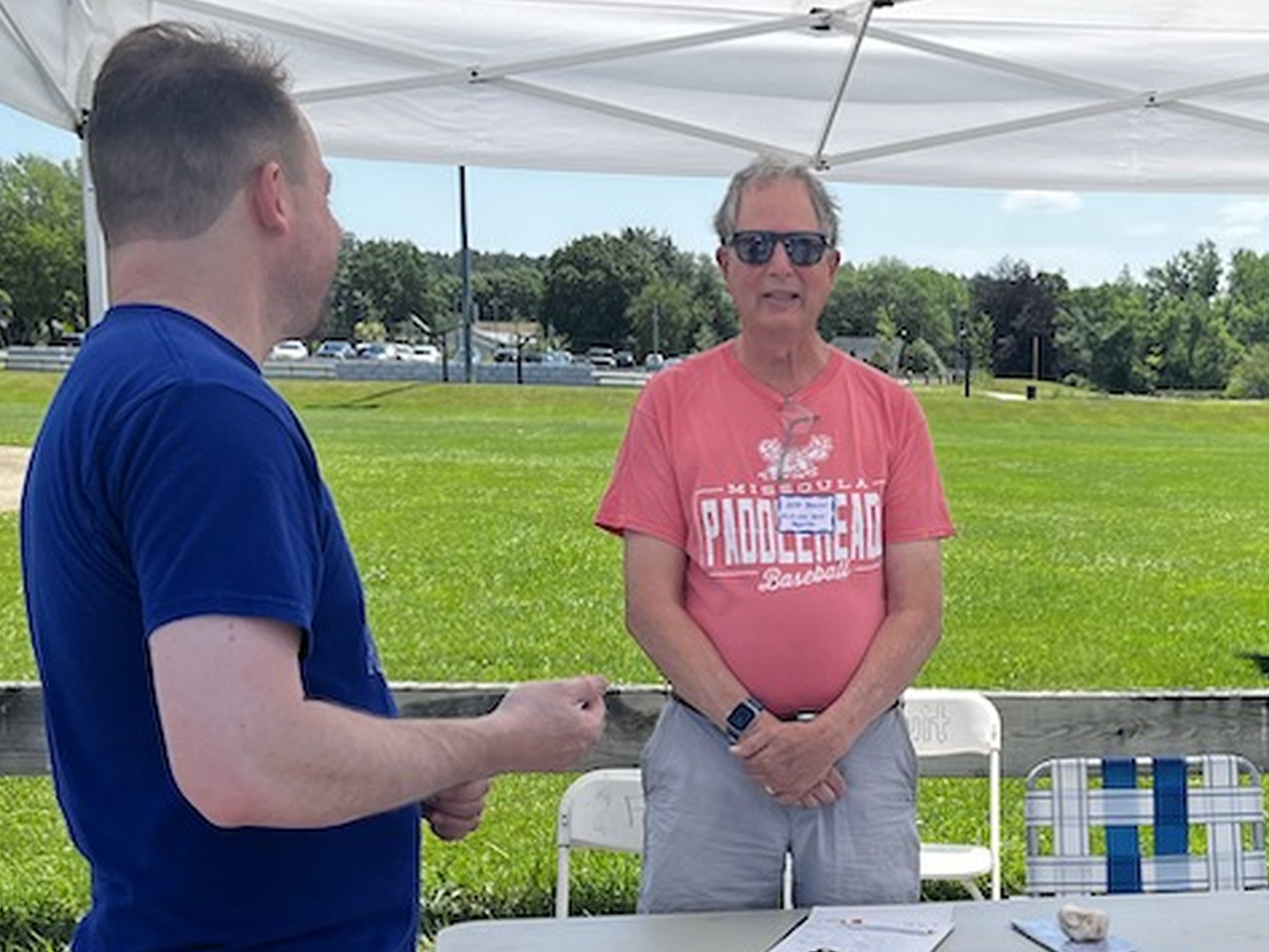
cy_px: 829
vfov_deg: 25.8
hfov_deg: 34.3
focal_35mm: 55
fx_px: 2017
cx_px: 923
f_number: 1.6
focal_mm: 5.1
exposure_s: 1/1992
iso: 50
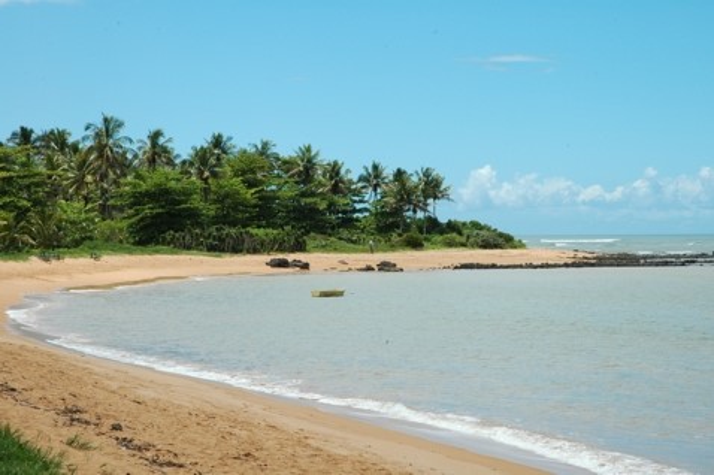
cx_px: 357
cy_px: 238
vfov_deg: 14.7
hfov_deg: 21.9
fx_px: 1843
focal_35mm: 93
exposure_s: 1/80
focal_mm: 62
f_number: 20
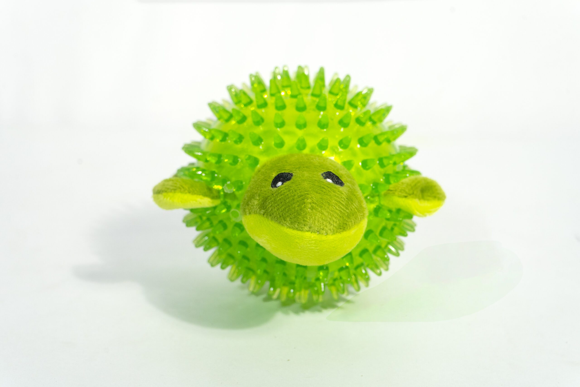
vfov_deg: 19.5
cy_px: 194
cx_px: 290
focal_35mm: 70
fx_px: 1128
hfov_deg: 28.8
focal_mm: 70
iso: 3200
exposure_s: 1/1000
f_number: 8
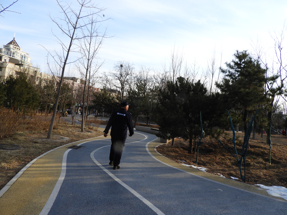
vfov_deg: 56.8
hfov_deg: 71.6
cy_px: 108
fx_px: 199
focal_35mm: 24
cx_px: 144
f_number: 3.3
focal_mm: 4.3
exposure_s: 1/640
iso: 100
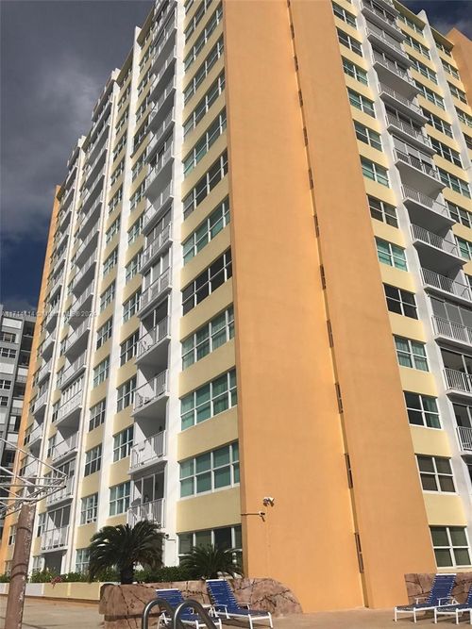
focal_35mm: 28
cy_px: 314
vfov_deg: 63.5
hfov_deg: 49.7
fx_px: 509
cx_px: 236
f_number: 1.8
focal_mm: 3.99
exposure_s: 1/12048
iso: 25
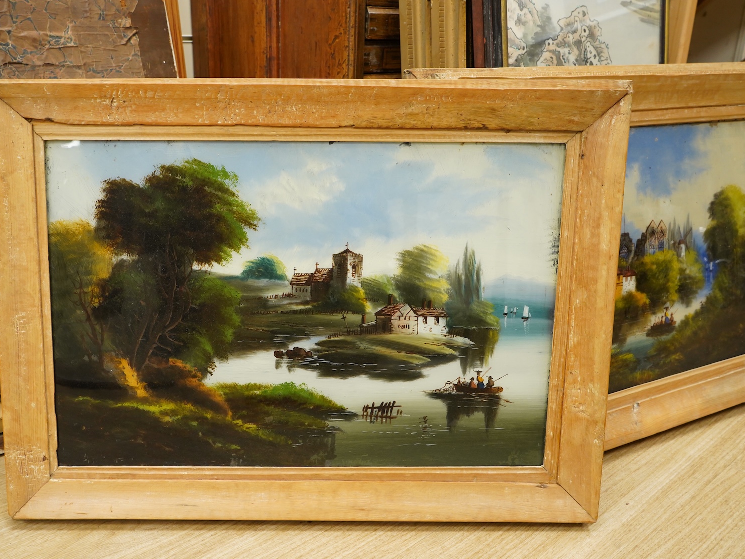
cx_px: 318
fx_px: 667
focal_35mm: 31
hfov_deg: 58.1
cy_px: 283
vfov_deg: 45.4
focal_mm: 28
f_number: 6.3
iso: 2500
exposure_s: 1/60
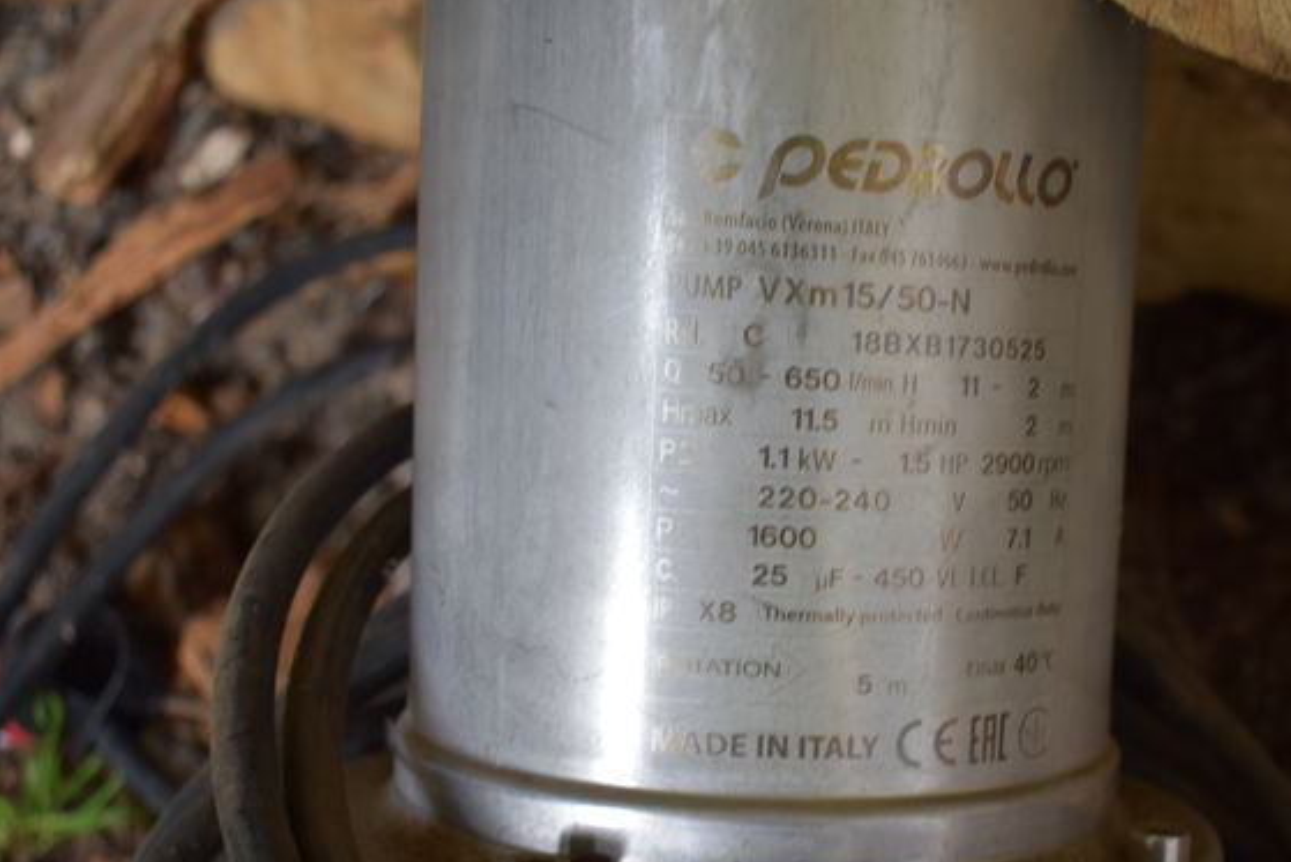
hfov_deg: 33.5
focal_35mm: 59
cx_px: 894
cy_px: 616
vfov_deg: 22.8
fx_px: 2116
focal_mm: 22
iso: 450
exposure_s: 1/30
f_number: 3.8
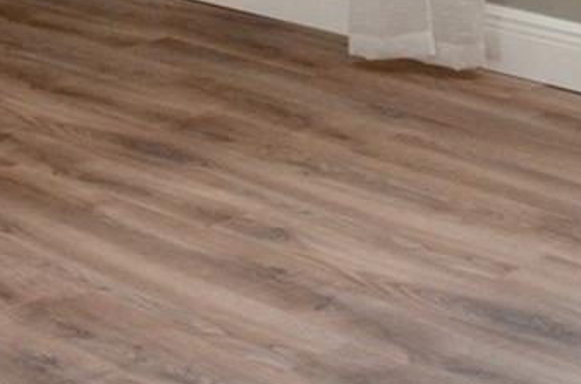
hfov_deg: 15.9
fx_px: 2059
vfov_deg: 9.7
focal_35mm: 128
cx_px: 77
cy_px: -459
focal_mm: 18
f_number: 5.6
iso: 400
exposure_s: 1/125
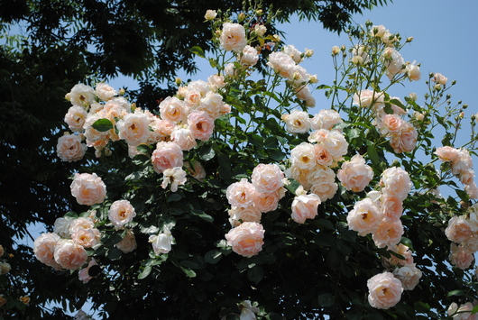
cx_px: 239
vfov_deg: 16.6
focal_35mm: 82
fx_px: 1097
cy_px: 160
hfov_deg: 24.6
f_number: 5.6
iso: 100
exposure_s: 1/500
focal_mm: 55
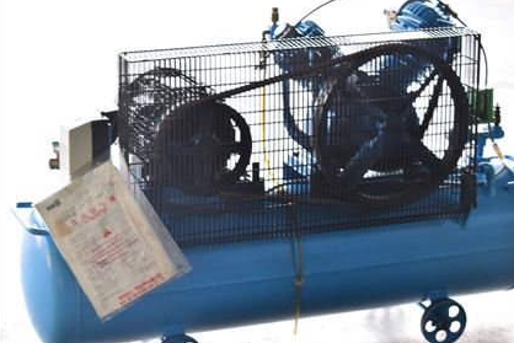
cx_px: 304
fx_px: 1408
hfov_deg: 20.7
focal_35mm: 99
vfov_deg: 13.9
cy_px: 193
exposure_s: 1/25
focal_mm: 55
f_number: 6.3
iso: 1250
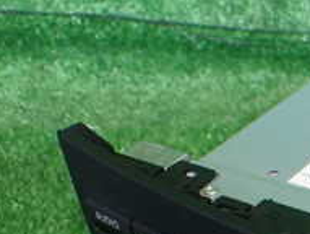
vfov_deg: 15.0
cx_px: 427
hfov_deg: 19.0
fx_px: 843
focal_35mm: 94
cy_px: 312
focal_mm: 5.4
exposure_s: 1/125
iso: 400
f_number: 2.3
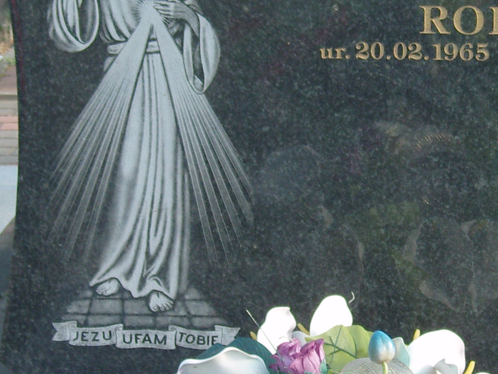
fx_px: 2849
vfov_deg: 7.5
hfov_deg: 10.0
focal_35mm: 198
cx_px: 366
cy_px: 128
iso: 100
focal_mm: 15.6
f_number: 4.2
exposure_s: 1/160
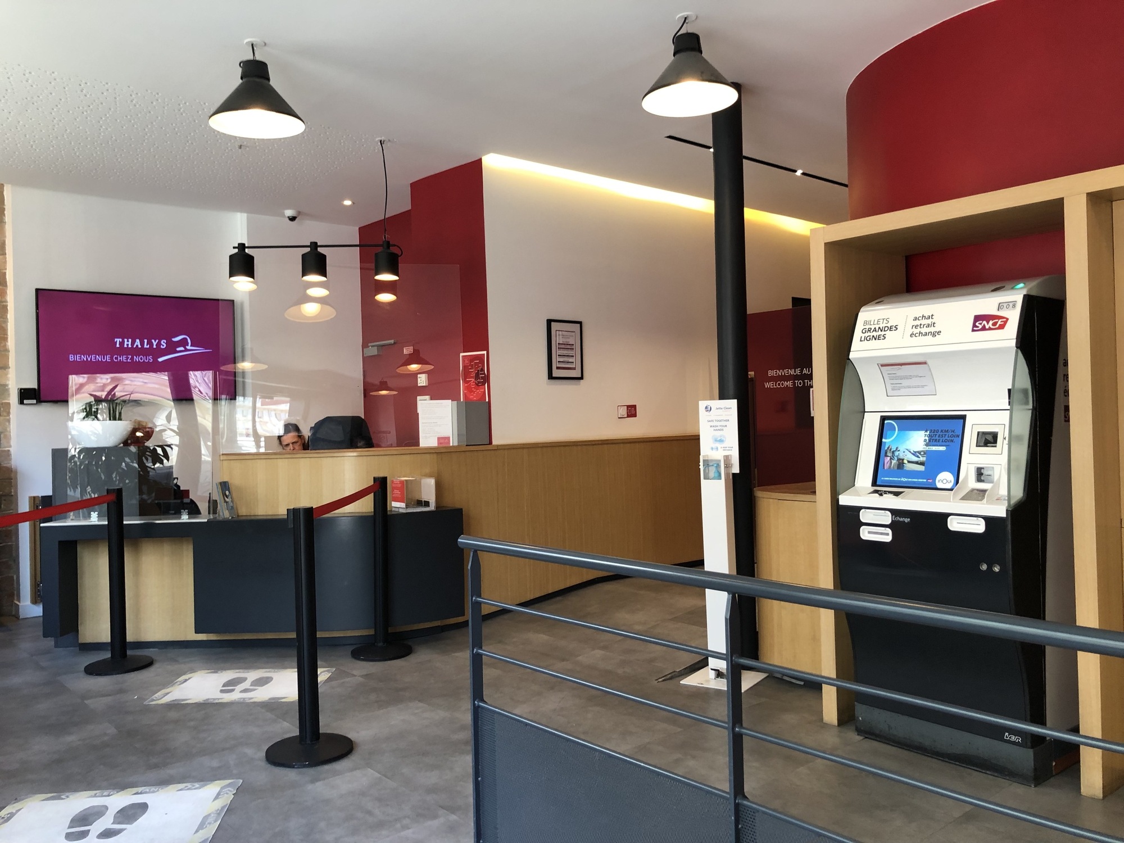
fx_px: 909
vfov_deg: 49.7
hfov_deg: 63.4
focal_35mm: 28
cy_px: 422
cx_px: 562
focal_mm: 4
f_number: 1.8
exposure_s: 1/24
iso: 40
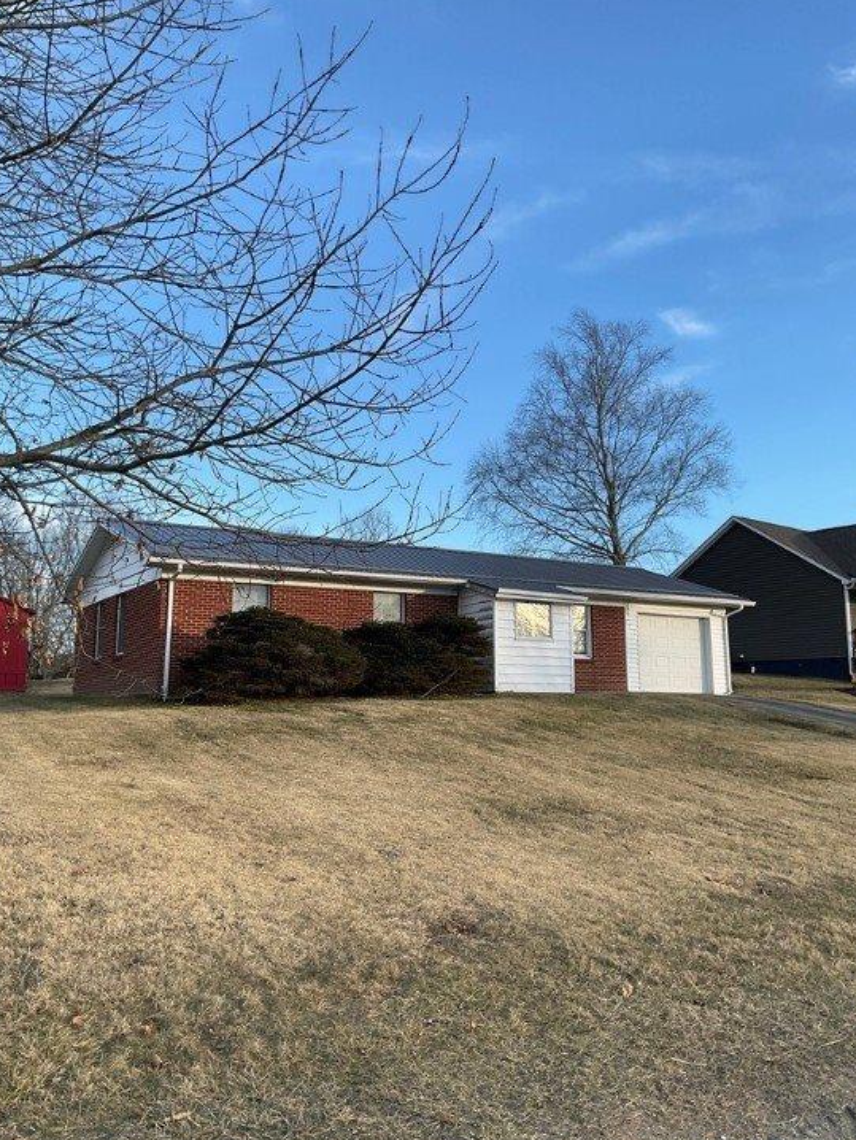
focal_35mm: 31
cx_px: 443
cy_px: 548
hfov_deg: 45.5
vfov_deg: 58.3
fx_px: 1022
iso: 16
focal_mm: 3
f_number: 1.8
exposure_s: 1/540
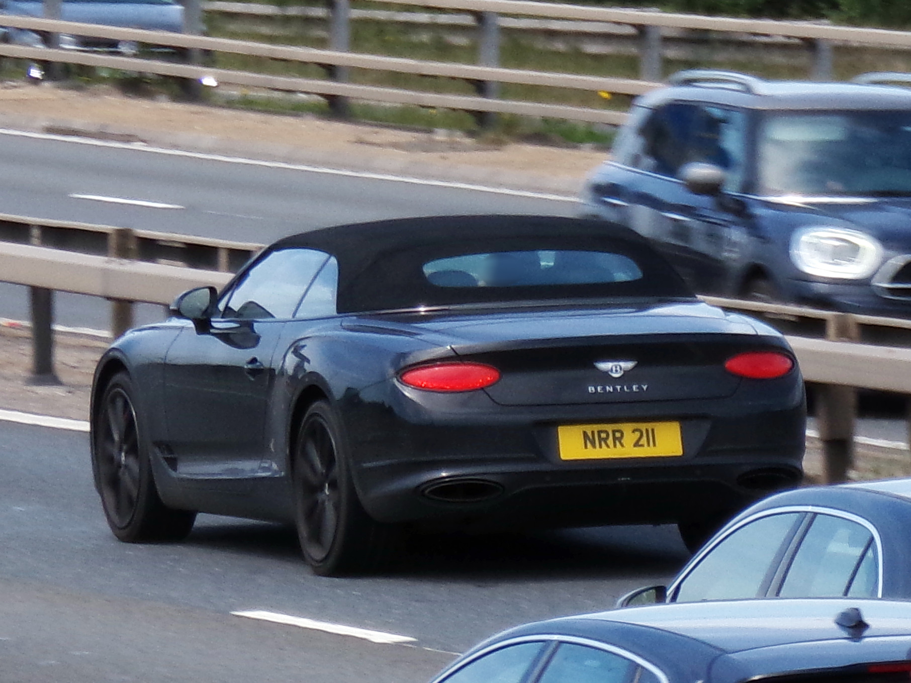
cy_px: 342
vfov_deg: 6.4
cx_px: 456
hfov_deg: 8.5
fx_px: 6106
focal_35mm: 232
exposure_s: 1/400
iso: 100
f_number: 5
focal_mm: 41.5
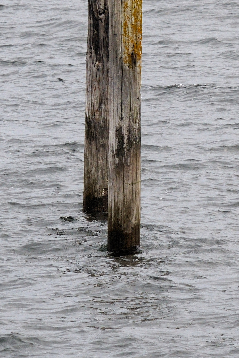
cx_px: 293
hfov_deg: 1.3
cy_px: -97
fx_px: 10582
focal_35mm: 1063
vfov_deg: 1.9
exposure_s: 1/640
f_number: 9
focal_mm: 230
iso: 320
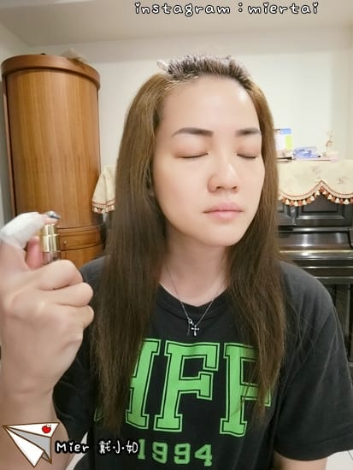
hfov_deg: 63.5
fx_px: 285
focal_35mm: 21
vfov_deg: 79.0
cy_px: 235
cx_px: 176
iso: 640
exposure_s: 1/25
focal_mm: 4.58
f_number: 2.8
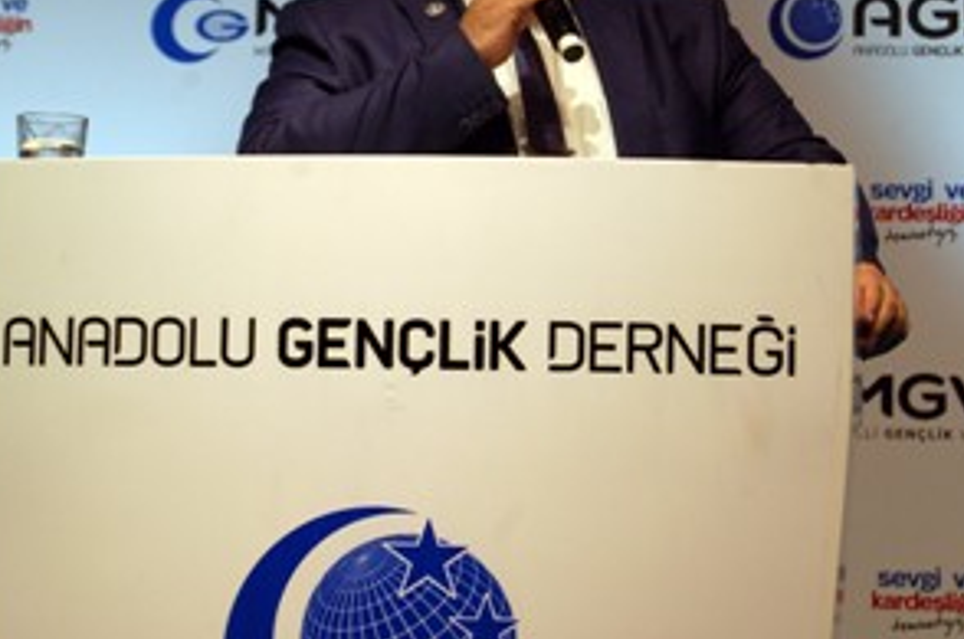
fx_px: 3362
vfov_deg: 10.8
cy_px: 187
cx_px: 433
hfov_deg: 16.3
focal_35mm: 126
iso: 400
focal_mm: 55
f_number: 5.6
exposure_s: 1/100
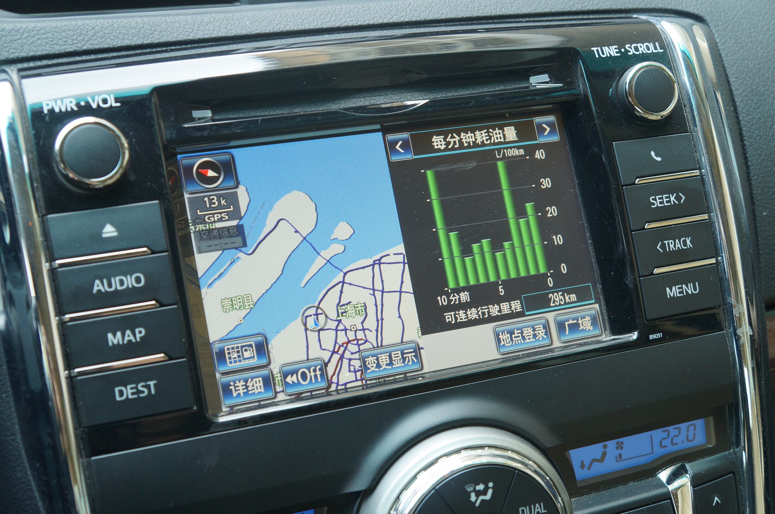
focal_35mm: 50
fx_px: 1064
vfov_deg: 27.2
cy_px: 257
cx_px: 388
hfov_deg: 40.0
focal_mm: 33
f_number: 4.5
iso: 320
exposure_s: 1/60
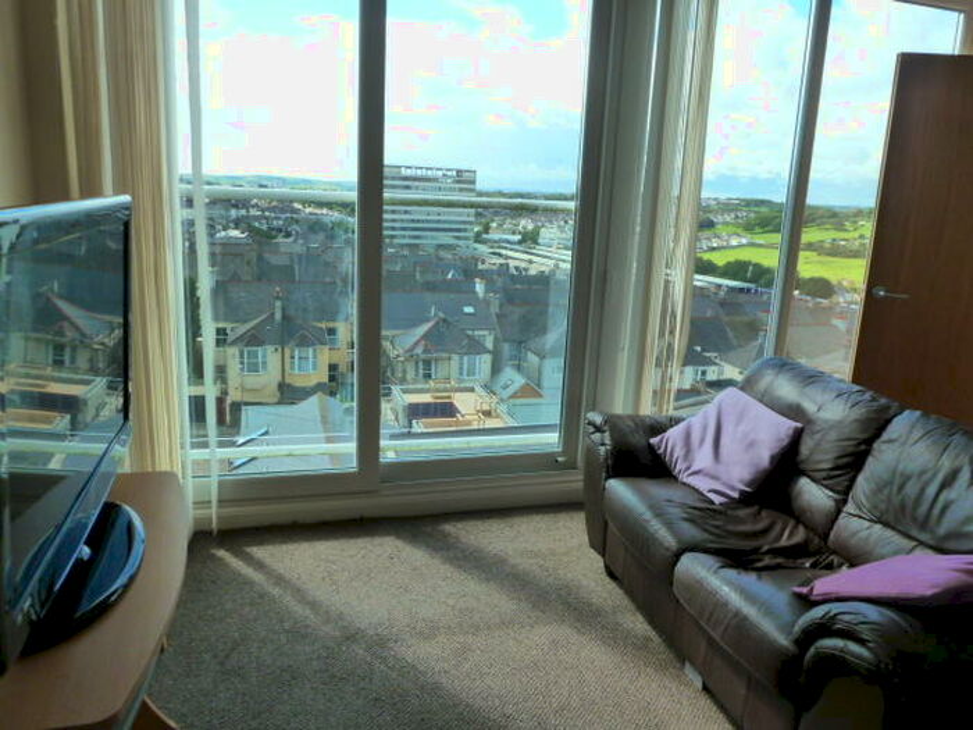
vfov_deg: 54.9
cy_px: 365
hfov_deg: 69.4
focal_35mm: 25
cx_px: 486
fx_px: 703
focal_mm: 4.1
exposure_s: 1/250
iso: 200
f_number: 4
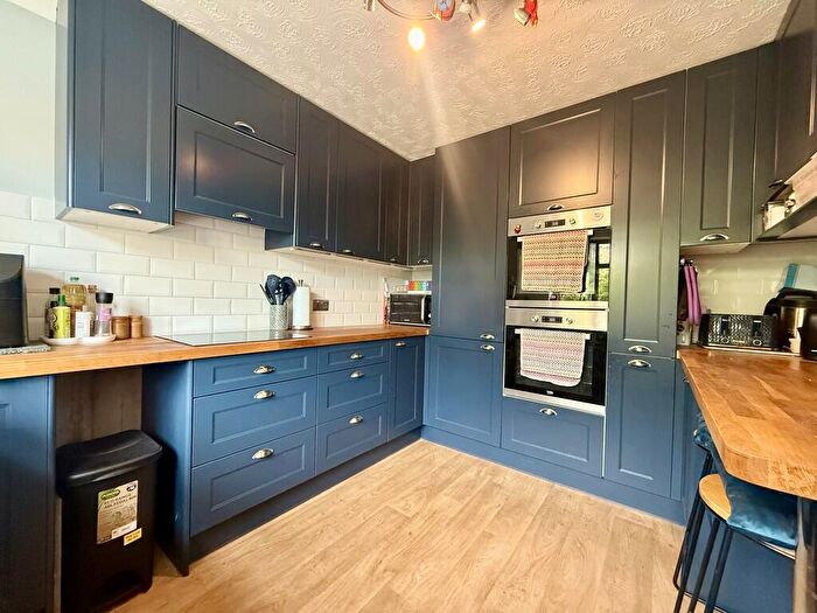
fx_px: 330
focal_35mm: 14
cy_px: 306
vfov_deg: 85.7
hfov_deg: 102.1
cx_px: 408
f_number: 2.2
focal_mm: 2.22
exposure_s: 1/60
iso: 640
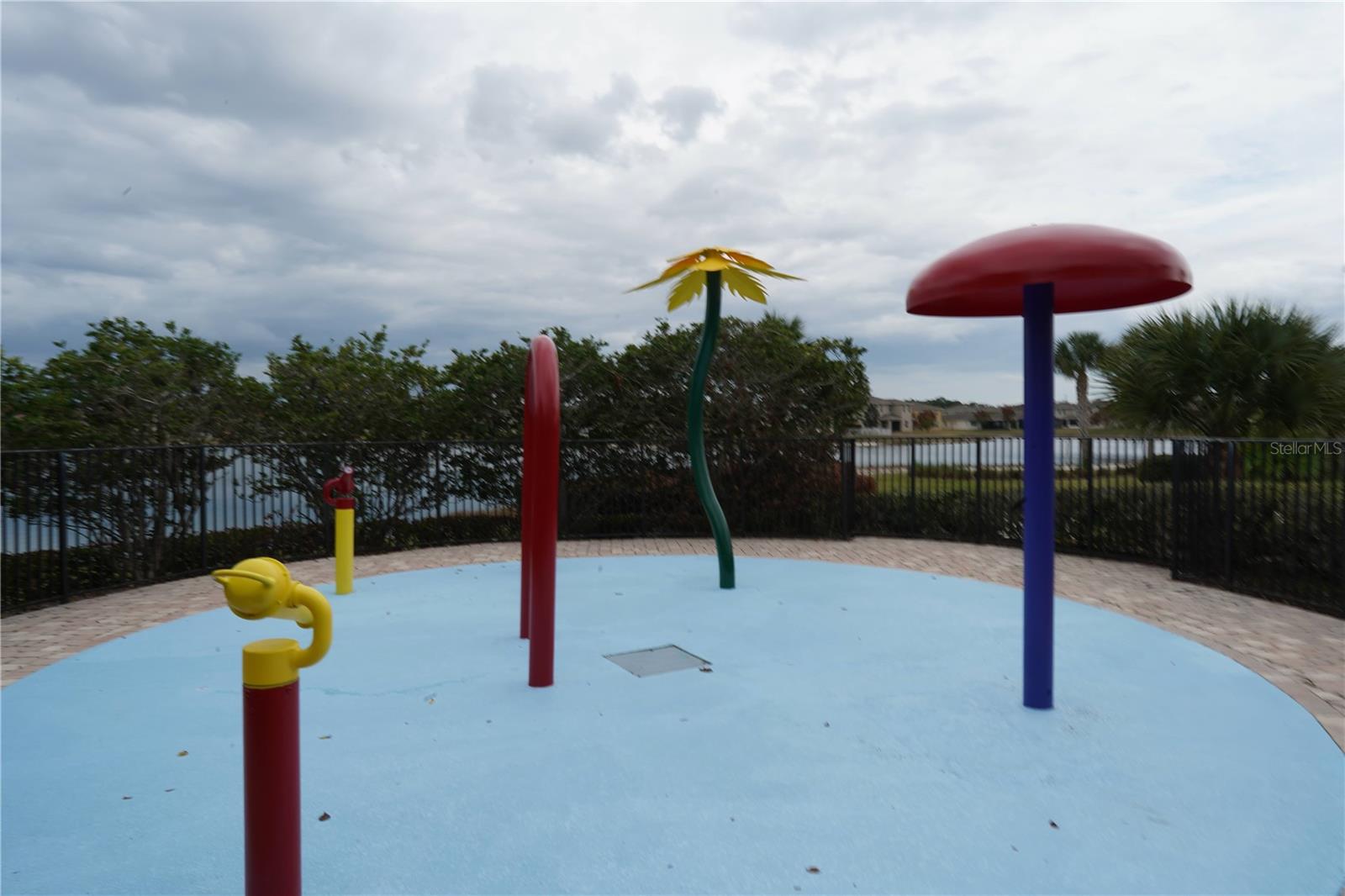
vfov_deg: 59.5
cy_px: 448
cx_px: 672
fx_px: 784
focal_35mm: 21
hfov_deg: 81.2
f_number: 22
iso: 100
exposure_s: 1/30
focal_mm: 21
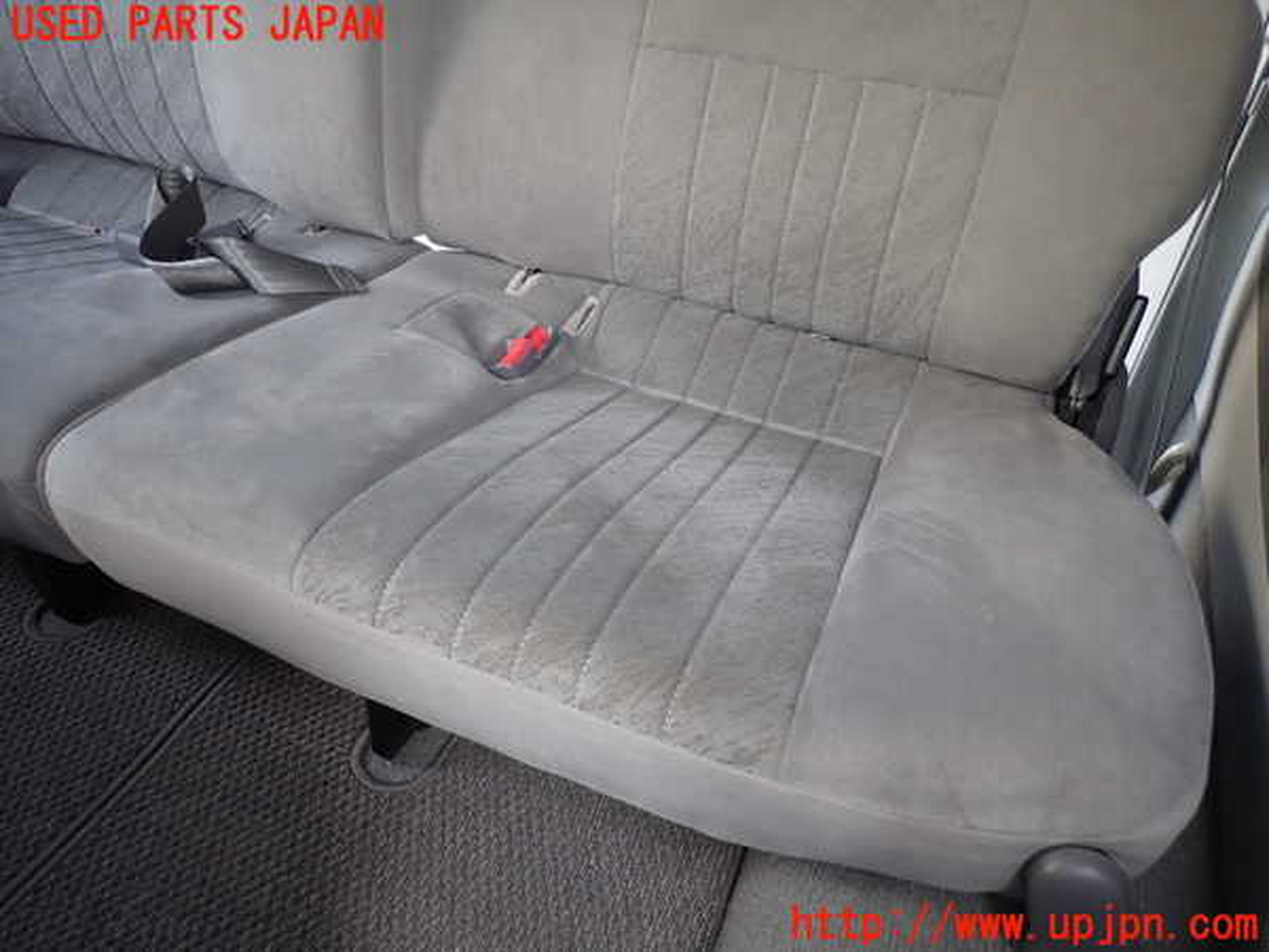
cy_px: 476
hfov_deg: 69.4
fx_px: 916
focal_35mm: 25
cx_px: 634
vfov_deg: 54.9
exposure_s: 1/60
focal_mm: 4.5
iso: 160
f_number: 2
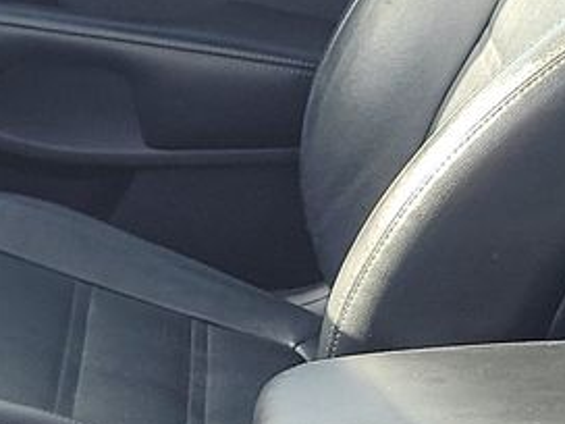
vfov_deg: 10.4
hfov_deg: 13.8
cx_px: 25
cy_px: 470
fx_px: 2301
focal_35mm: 141
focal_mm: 6.7
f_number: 1.8
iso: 88
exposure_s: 1/119
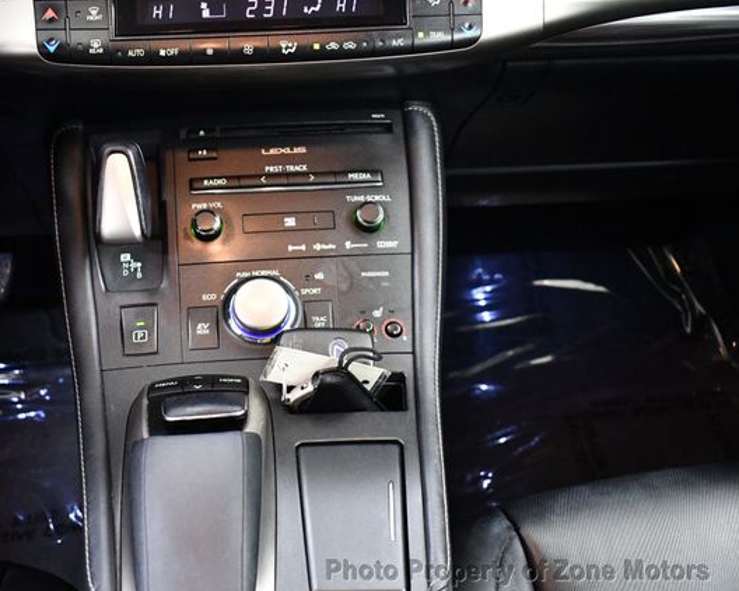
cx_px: 309
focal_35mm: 41
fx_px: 896
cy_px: 298
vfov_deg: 36.5
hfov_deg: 44.6
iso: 4000
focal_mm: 18
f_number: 3.5
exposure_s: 1/60
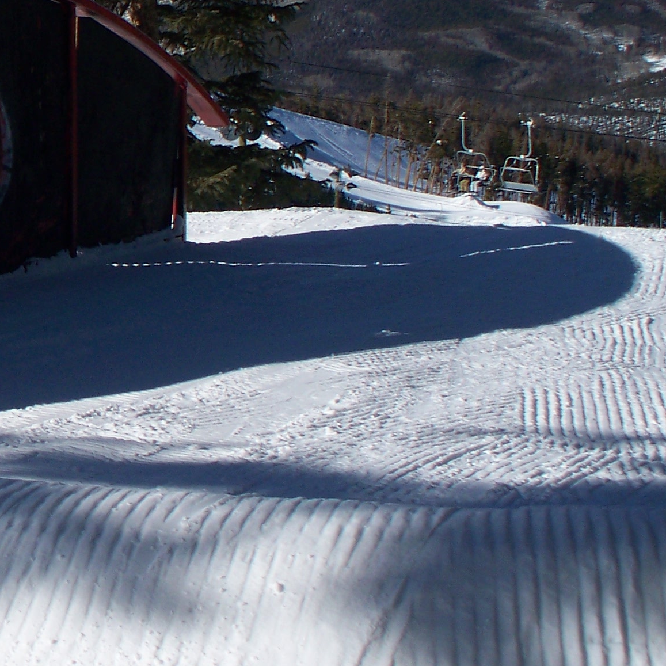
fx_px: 2394
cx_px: -280
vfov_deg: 15.7
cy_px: 117
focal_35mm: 110
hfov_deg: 14.9
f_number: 5
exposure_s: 1/640
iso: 64
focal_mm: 7.54
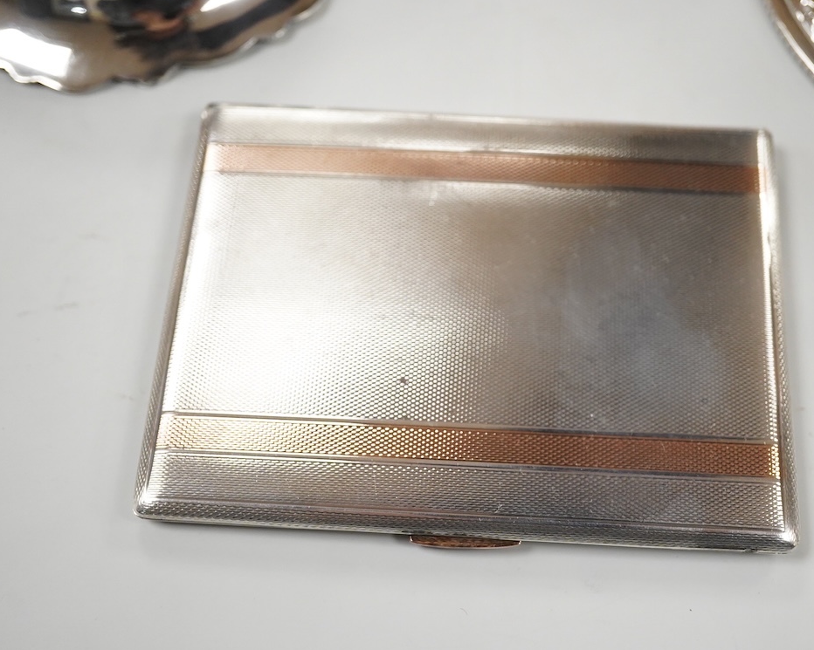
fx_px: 1228
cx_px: 465
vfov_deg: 29.7
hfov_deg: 36.6
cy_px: 326
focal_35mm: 51
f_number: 3.5
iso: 2500
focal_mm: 30
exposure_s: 1/500
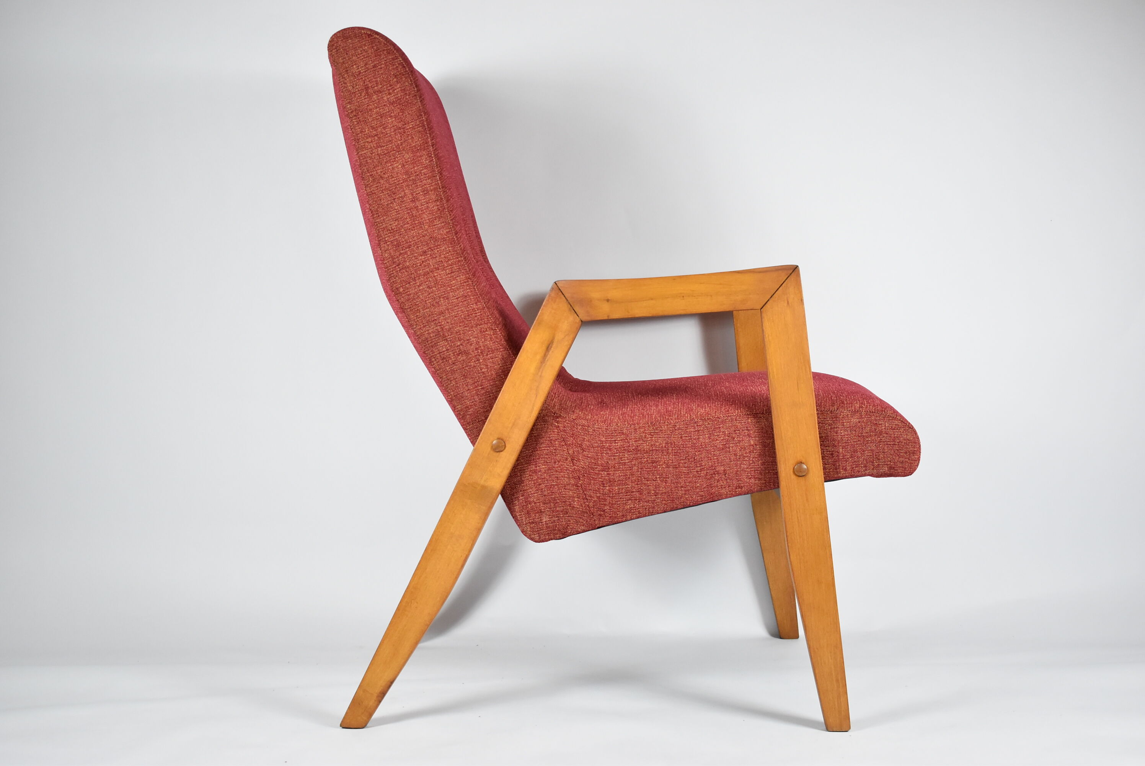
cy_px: 383
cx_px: 572
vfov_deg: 26.5
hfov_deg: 38.9
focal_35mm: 51
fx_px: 1623
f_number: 4.5
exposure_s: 1/125
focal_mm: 34
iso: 1250
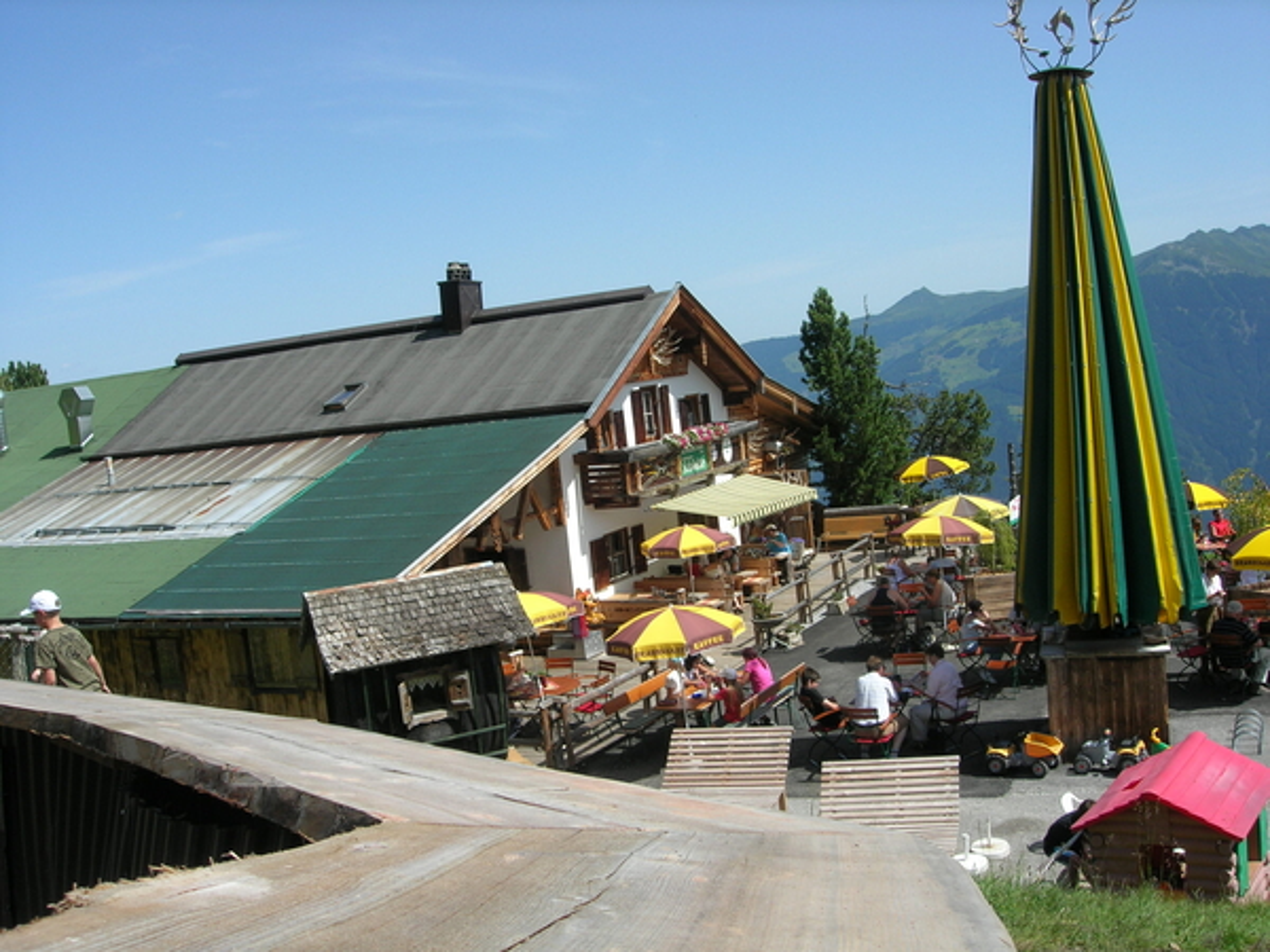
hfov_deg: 49.0
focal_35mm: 38
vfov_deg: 37.7
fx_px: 1394
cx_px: 635
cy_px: 476
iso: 64
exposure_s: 1/584
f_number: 4.8
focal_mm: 7.8
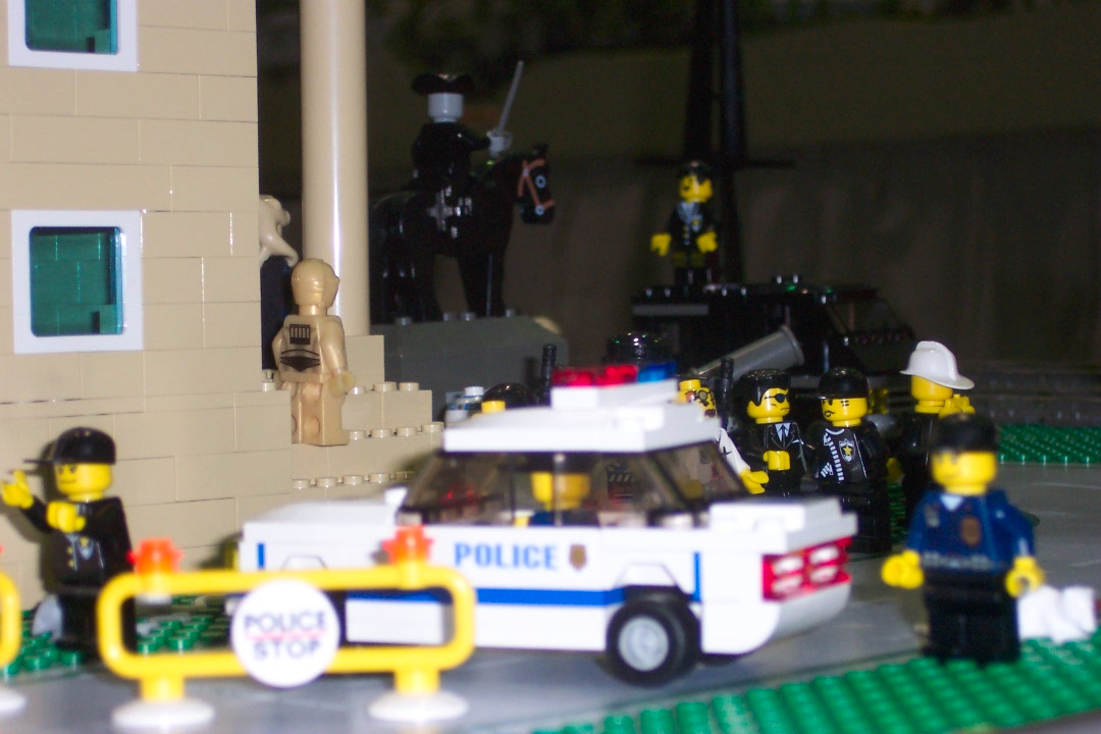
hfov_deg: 20.2
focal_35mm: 101
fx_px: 3089
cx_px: 550
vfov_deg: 13.6
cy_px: 367
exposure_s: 1/90
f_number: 4.8
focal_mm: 21.3
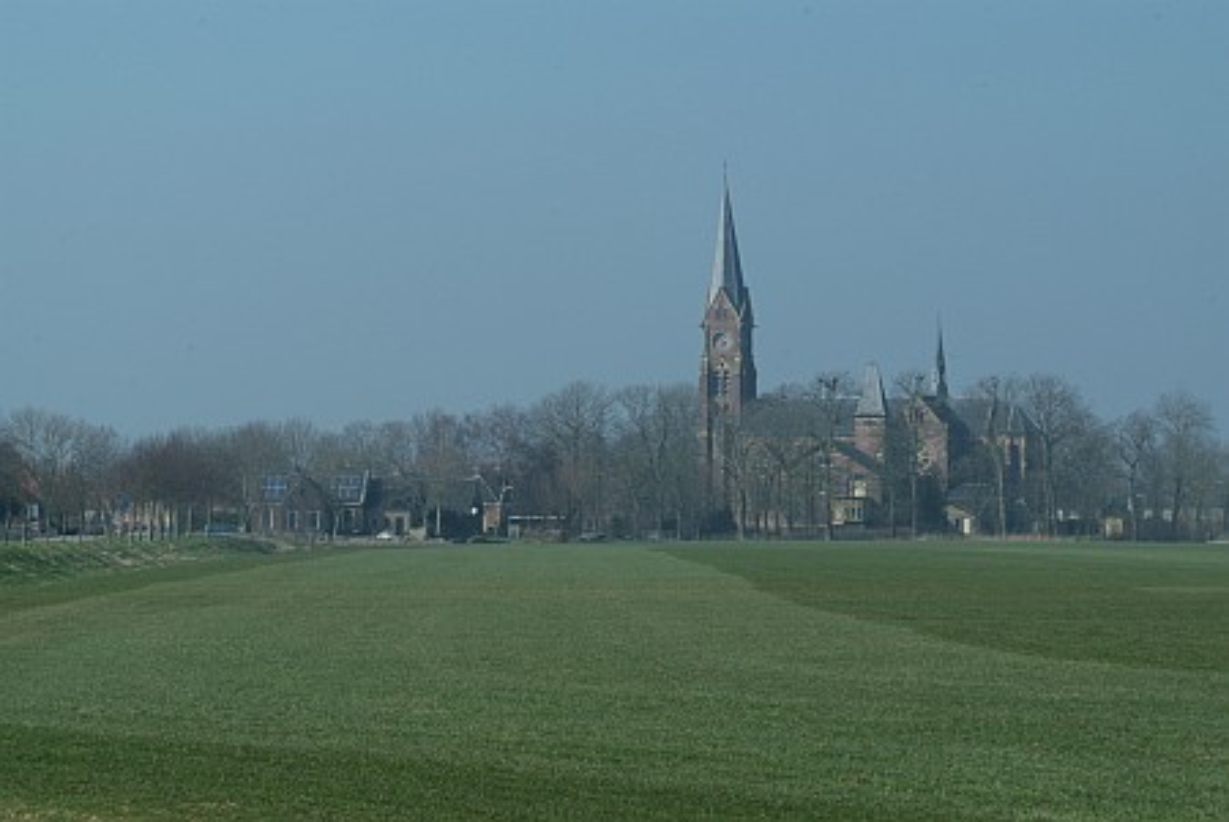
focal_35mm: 128
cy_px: 411
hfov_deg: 16.0
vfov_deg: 10.7
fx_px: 4374
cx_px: 614
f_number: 8
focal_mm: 85
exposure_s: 1/750
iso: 200
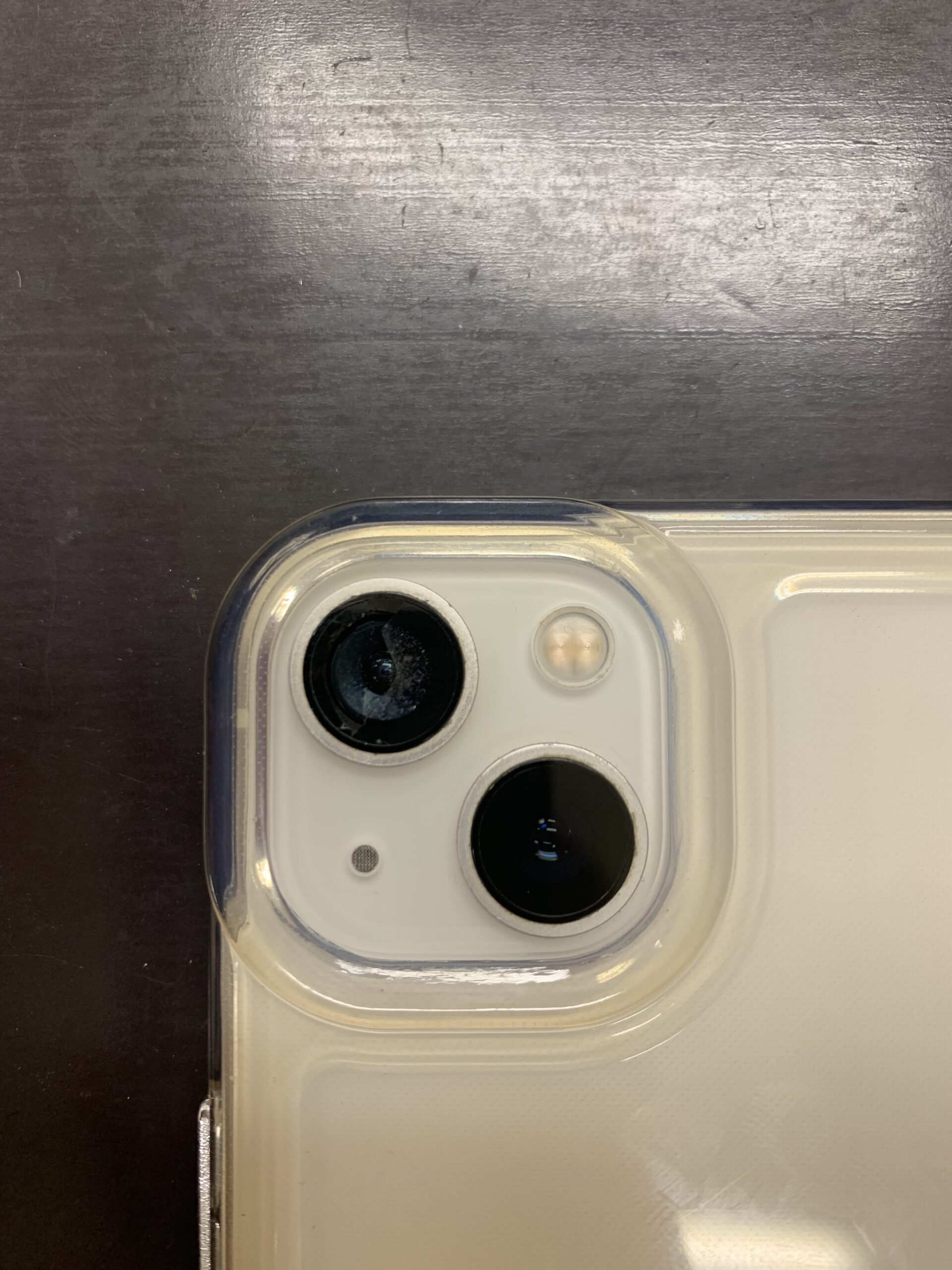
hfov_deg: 53.1
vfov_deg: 67.3
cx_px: 476
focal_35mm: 26
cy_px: 635
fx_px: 953
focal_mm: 4.25
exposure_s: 1/60
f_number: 1.8
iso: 64
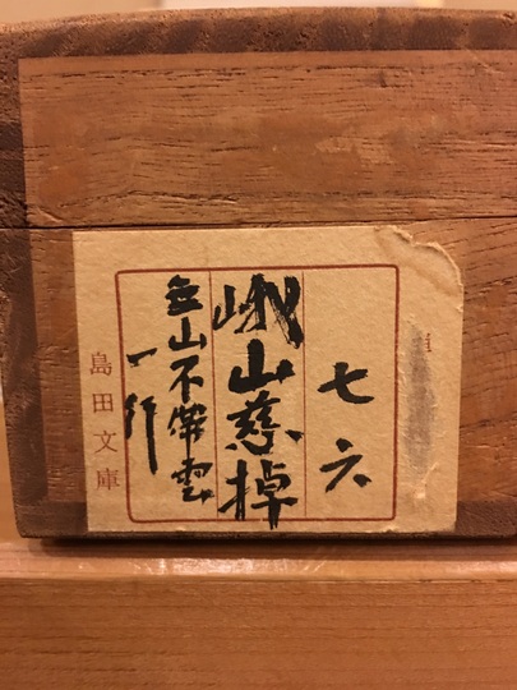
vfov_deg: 61.7
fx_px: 577
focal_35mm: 29
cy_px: 345
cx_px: 258
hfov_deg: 48.2
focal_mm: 4.15
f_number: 2.2
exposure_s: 1/4
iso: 100
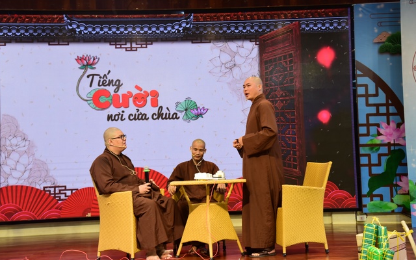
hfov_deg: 34.0
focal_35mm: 60
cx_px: 208
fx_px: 680
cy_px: 123
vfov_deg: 21.6
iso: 1250
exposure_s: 1/30
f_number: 5.6
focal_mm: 58
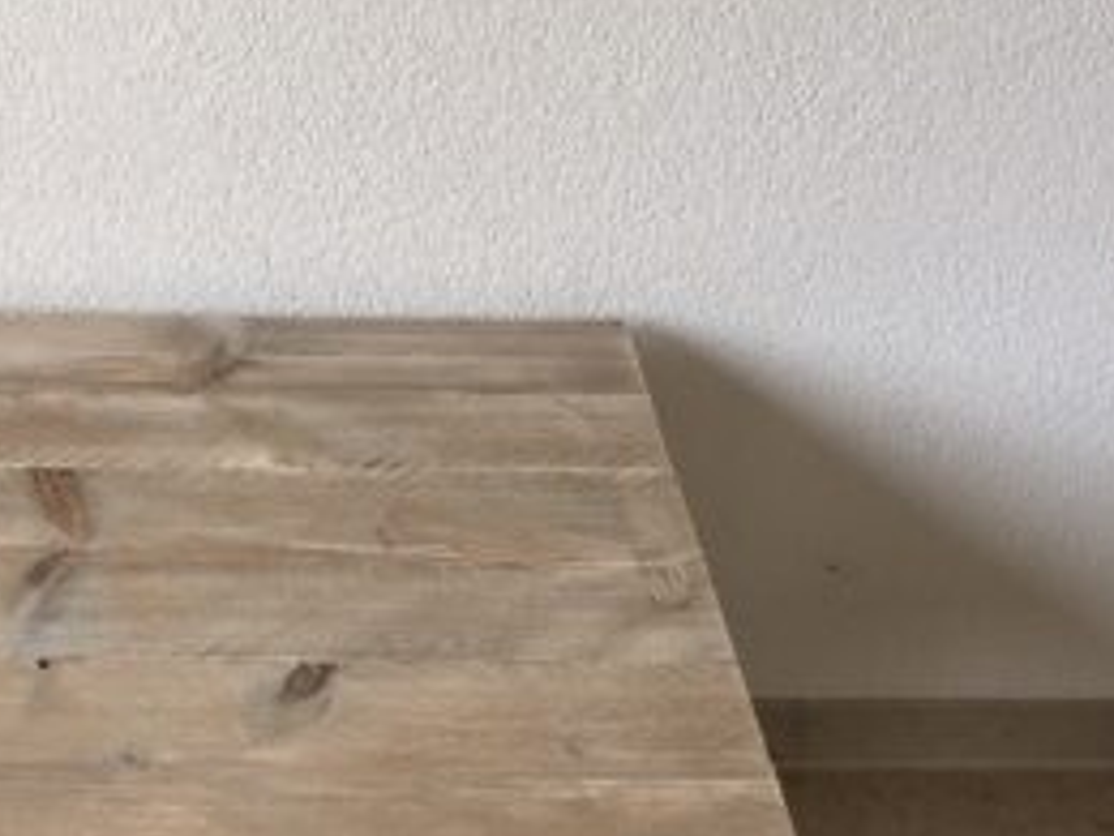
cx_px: 257
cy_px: 776
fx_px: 2156
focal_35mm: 67
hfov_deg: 28.5
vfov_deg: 21.4
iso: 25
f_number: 2.2
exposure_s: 1/60
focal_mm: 4.15
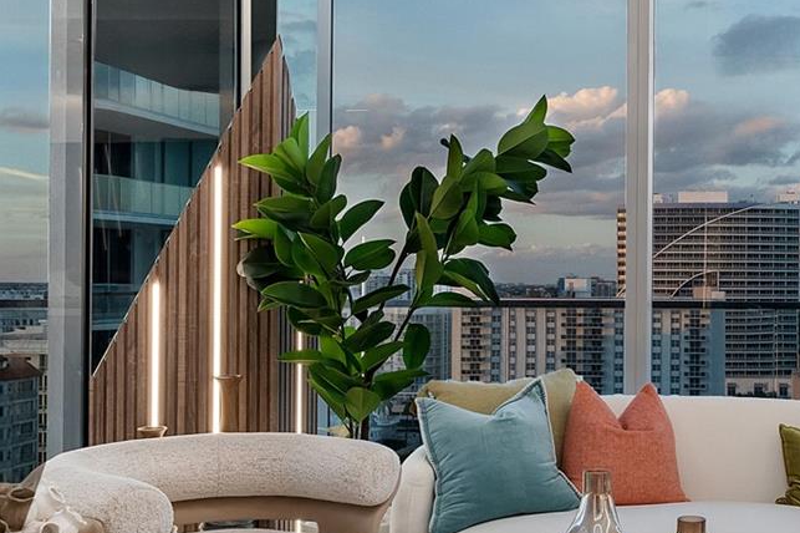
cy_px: 286
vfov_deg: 26.4
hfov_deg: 36.5
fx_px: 1133
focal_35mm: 51
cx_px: 715
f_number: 8
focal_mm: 16
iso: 640
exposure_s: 1/40
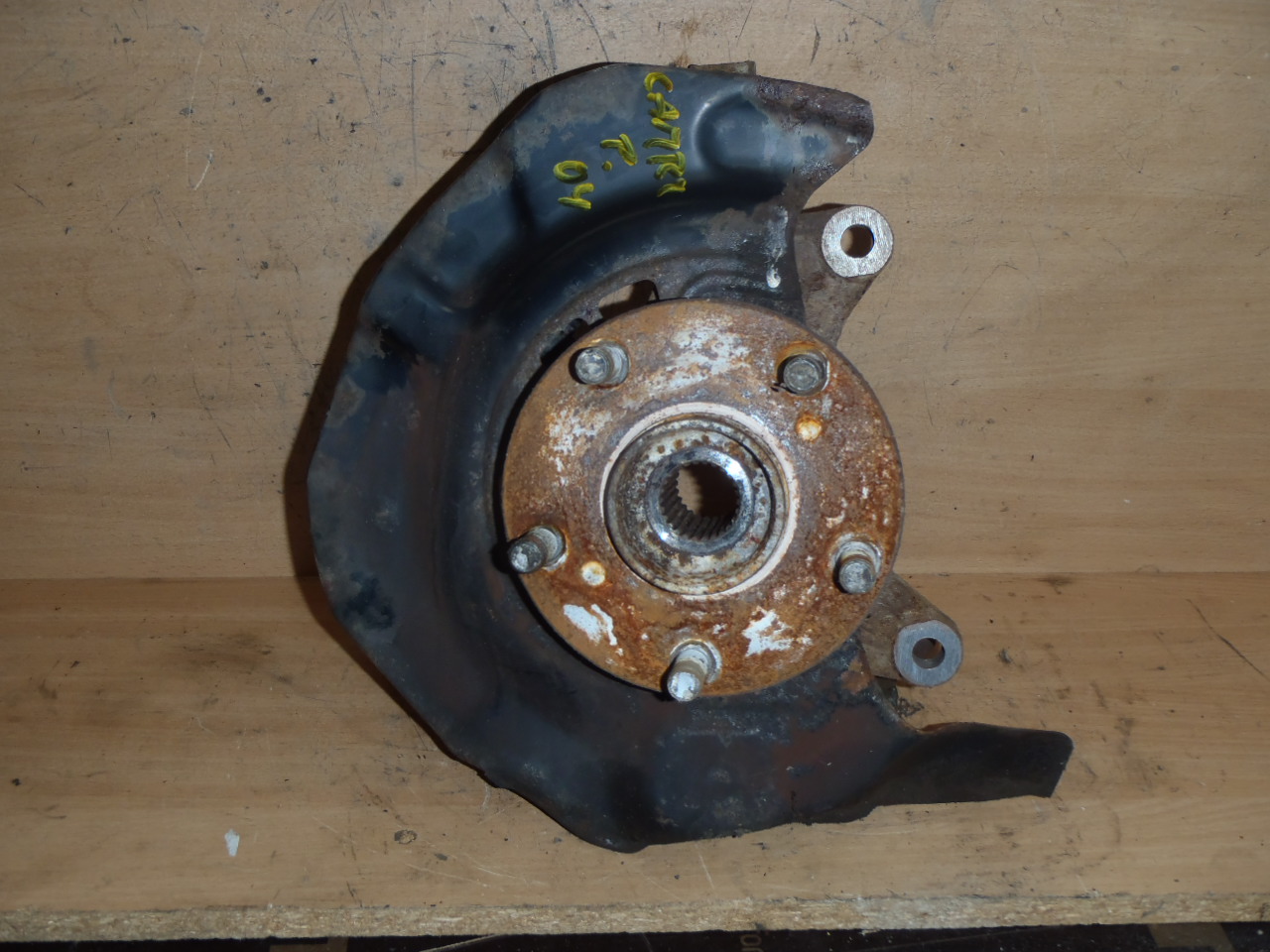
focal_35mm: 38
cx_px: 635
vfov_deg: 37.7
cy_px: 476
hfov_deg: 49.0
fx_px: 1394
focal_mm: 6.83
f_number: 4.6
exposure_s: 1/40
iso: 100
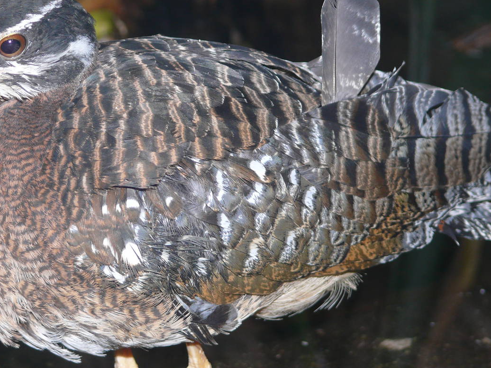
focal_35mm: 224
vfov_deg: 6.6
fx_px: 3177
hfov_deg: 8.8
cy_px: 200
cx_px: 125
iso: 100
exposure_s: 1/30
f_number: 3.6
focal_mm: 30.7
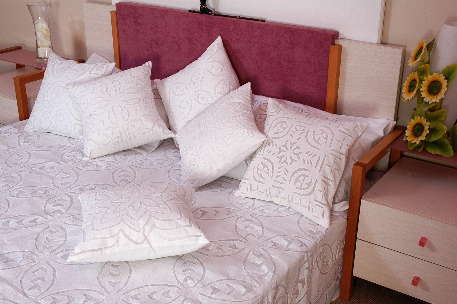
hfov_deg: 42.4
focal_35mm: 46
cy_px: 152
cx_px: 228
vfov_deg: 28.9
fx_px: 590
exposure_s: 1/60
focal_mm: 31
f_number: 8
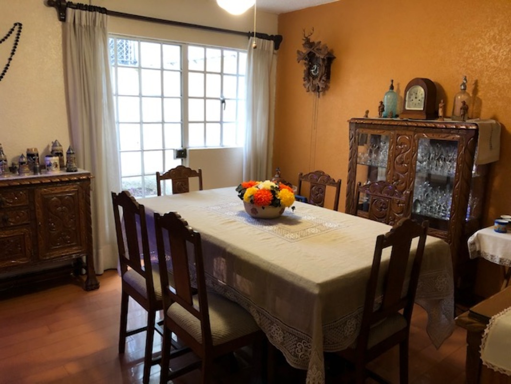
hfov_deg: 63.4
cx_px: 256
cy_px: 192
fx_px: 413
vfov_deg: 49.8
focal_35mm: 28
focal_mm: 3.99
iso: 64
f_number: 1.8
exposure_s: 1/15
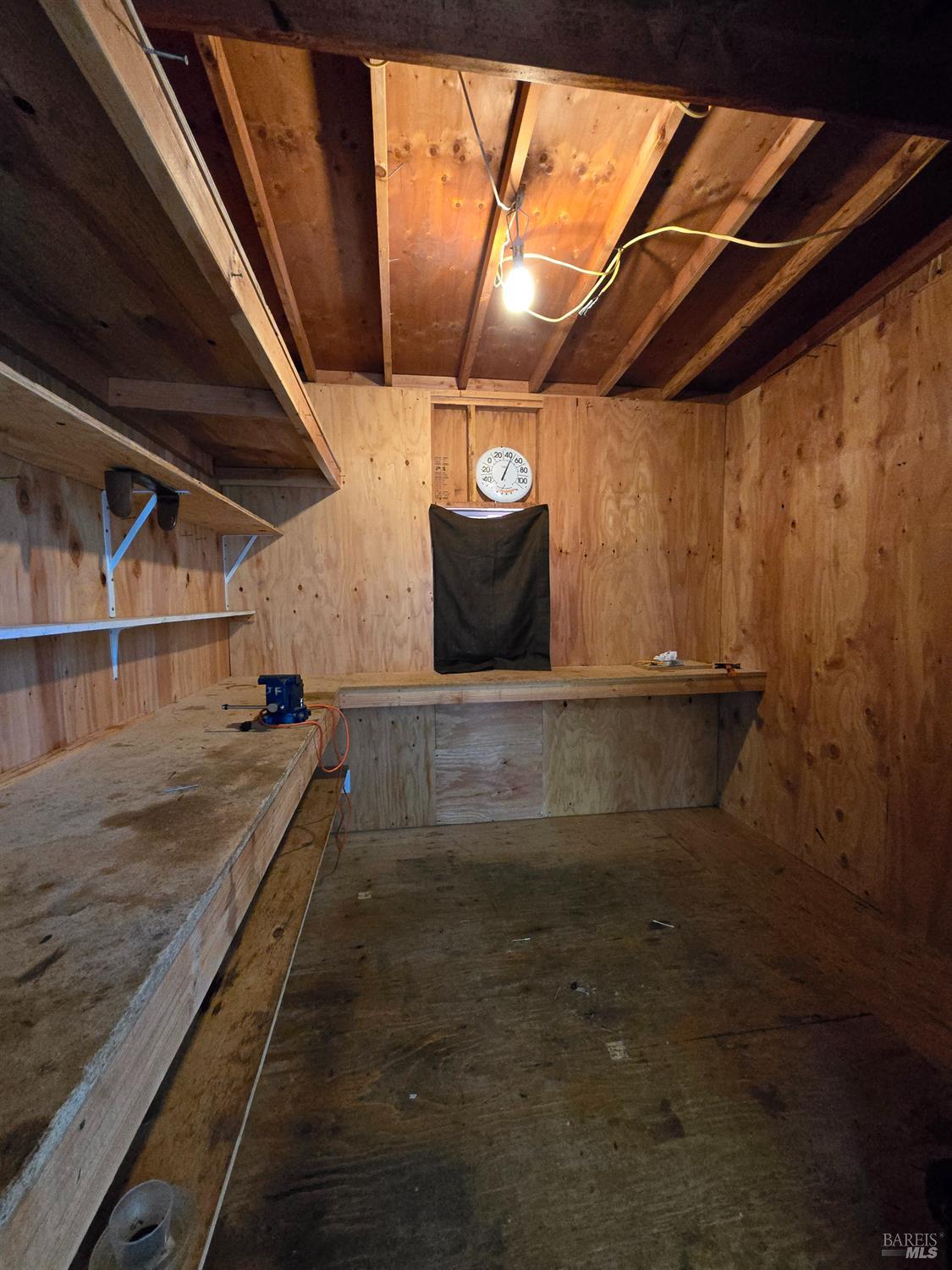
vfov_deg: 106.2
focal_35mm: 13
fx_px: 477
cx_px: 476
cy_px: 635
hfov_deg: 89.9
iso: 1600
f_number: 2.2
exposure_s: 1/60
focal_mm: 2.2
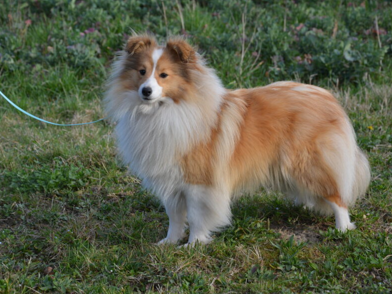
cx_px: 190
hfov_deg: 20.0
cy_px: 132
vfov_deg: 15.1
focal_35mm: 98
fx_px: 1110
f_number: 7.1
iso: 200
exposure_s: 1/200
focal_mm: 52
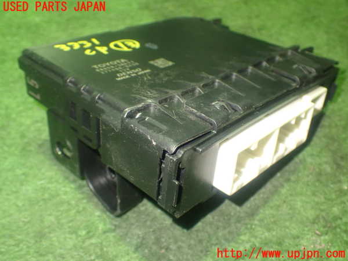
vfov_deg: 37.7
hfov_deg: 49.0
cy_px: 130
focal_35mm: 38
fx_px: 382
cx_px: 174
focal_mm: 6.83
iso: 800
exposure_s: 1/25
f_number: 2.7
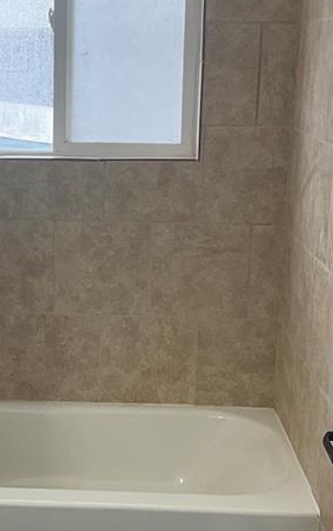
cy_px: 249
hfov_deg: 18.4
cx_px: 45
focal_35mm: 70
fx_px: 1015
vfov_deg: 29.4
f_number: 1.8
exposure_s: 1/120
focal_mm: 3
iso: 50
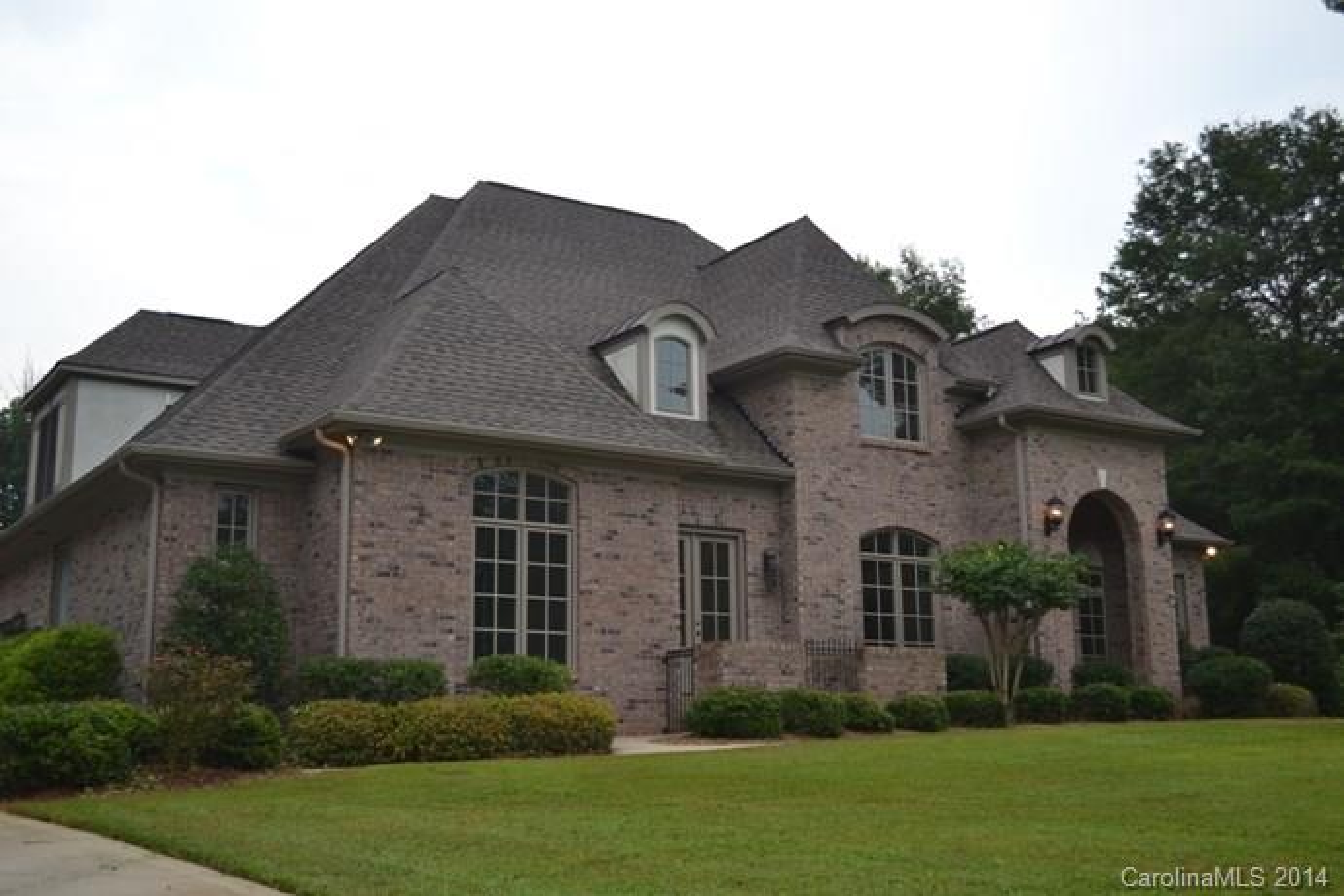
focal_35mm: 39
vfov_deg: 34.2
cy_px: 448
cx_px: 672
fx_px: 1456
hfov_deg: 49.6
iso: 100
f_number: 4.2
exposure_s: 1/200
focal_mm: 26
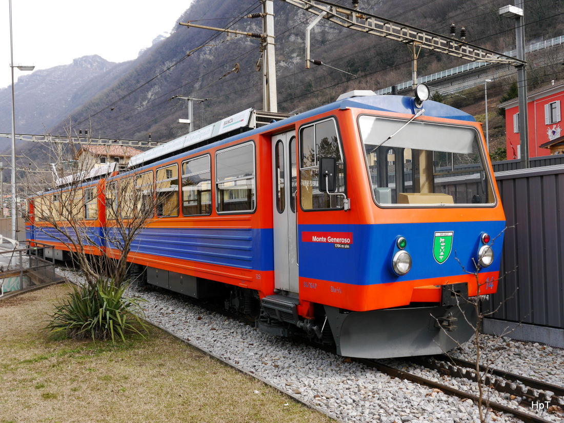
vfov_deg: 41.8
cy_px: 212
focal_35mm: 34
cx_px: 282
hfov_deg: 54.0
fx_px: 554
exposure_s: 1/200
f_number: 6.3
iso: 160
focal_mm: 17
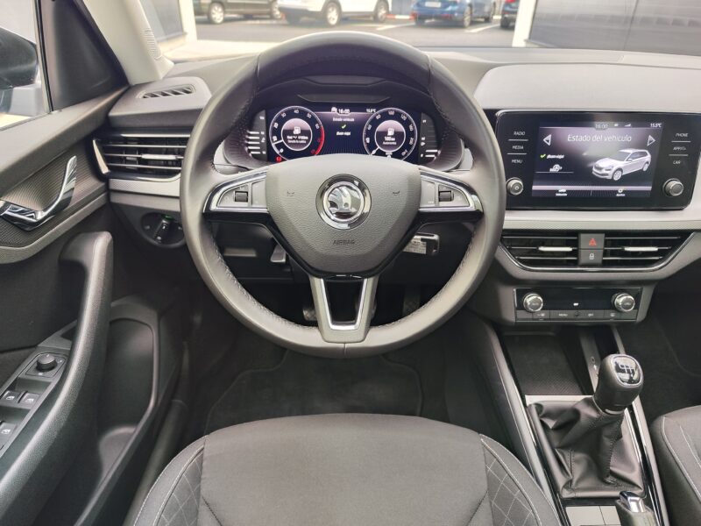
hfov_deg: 73.9
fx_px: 466
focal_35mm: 23
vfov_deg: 58.9
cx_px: 350
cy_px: 263
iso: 208
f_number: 1.69
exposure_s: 1/100
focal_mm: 7.01
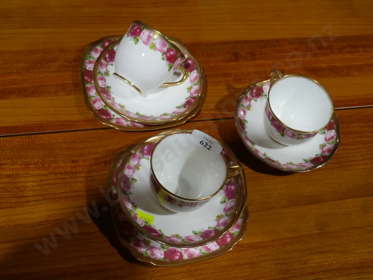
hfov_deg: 42.9
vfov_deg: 32.9
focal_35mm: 44
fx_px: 474
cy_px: 140
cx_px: 186
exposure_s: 1/60
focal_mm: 22
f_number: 5
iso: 250
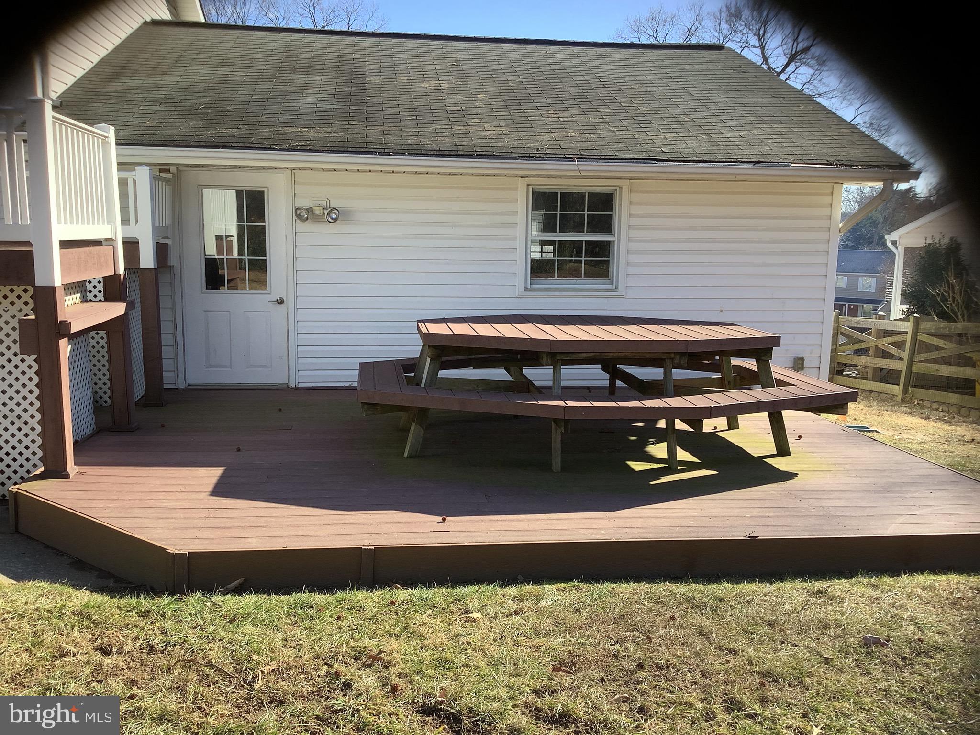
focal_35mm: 31
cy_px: 368
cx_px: 490
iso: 25
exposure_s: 1/313
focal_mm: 3.3
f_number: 2.4
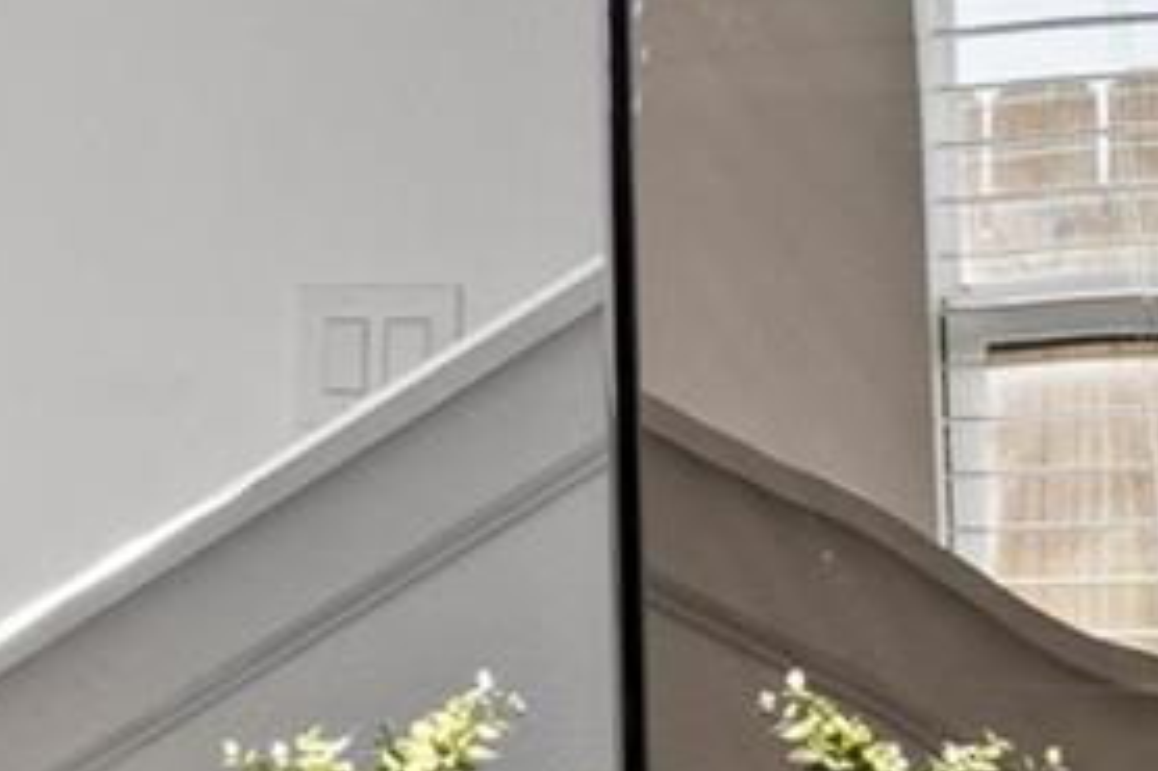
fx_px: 3793
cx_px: -2091
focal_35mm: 118
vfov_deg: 11.6
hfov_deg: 11.7
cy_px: 527
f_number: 9
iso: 200
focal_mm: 16
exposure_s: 1/10
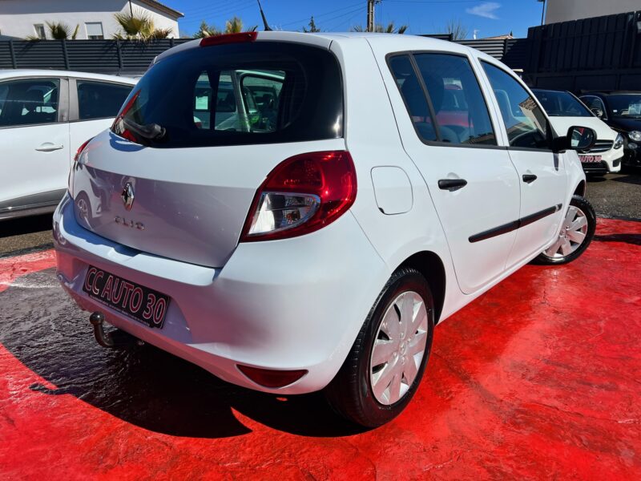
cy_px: 240
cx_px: 320
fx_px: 481
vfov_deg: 53.1
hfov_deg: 67.3
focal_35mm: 26
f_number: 1.5
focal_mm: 5.7
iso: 50
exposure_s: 1/9434
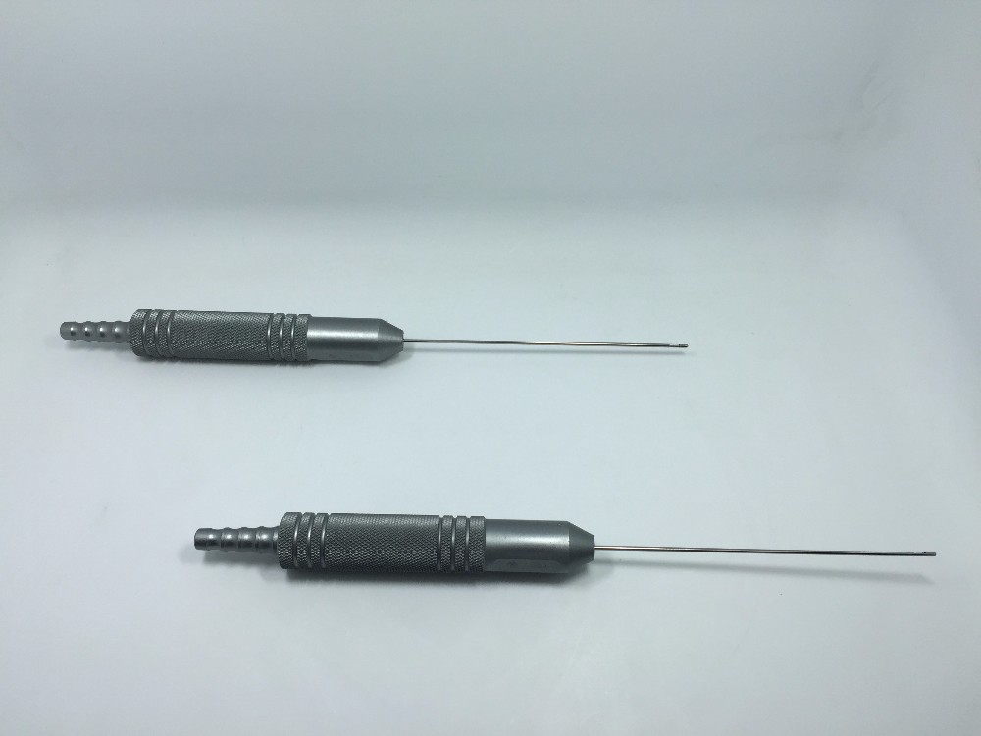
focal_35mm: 29
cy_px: 368
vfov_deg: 48.2
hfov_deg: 61.7
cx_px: 490
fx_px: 822
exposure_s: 1/942
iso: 32
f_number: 2.2
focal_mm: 4.15
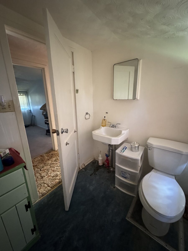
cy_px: 126
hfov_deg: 85.7
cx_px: 94
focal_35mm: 14
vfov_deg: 102.1
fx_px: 101
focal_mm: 2.22
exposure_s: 1/42
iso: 1250
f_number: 2.2
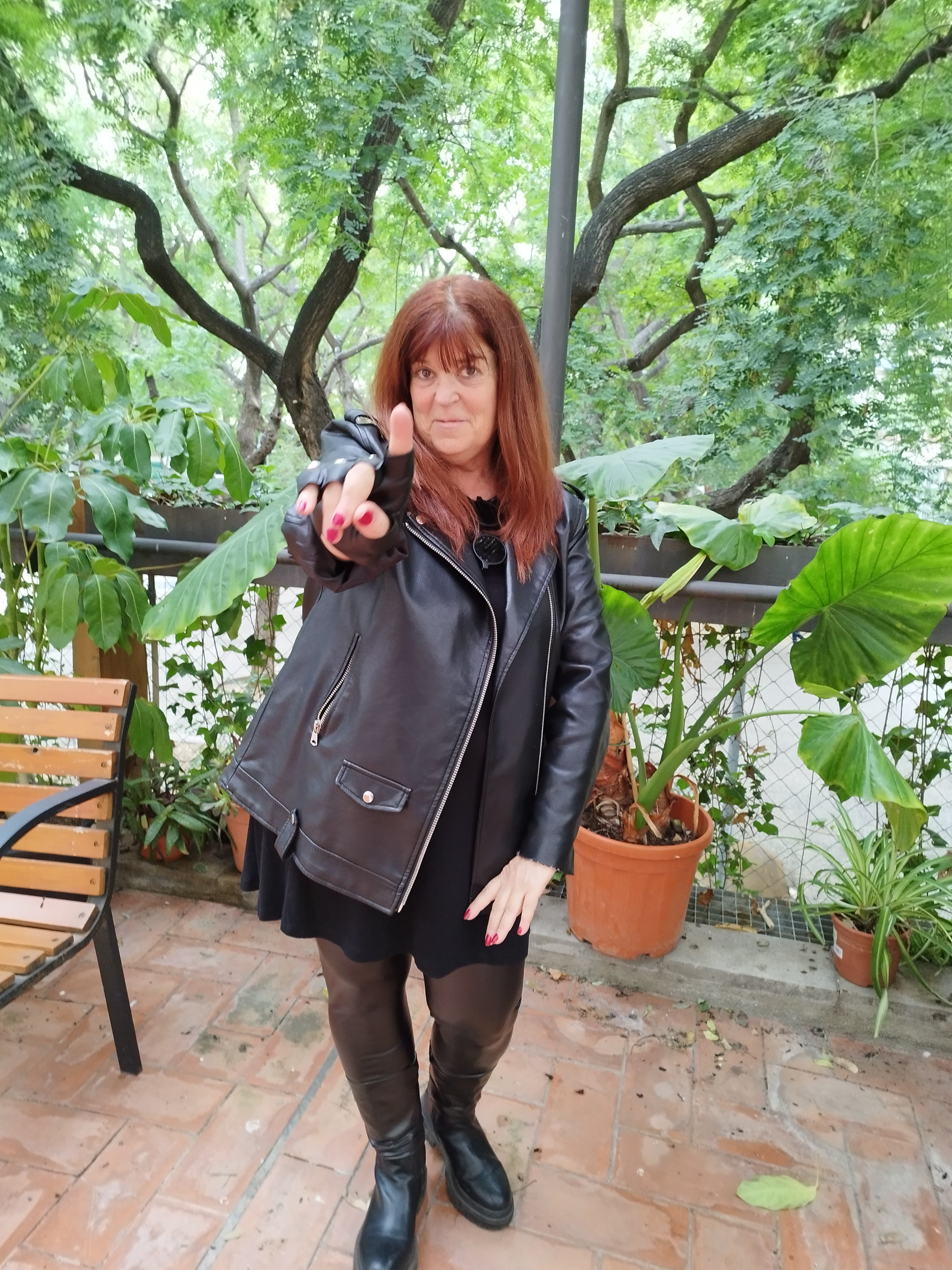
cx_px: 476
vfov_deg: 71.6
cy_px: 635
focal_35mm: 24
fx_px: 880
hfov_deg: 56.8
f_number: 1.89
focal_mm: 5.89
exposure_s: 1/50
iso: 300
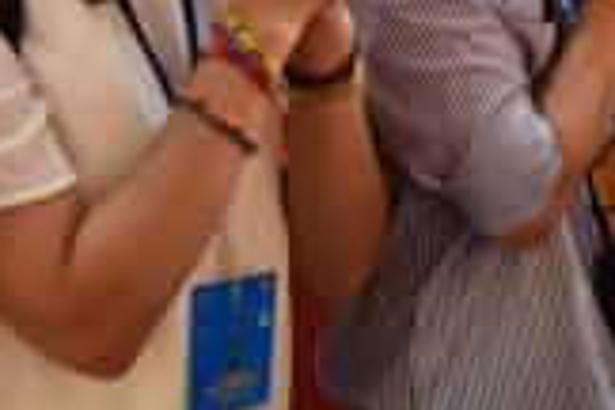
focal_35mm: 95
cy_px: 13
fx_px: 1623
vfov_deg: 14.2
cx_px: 896
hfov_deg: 19.1
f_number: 3.2
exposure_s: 1/80
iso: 2000
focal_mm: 24
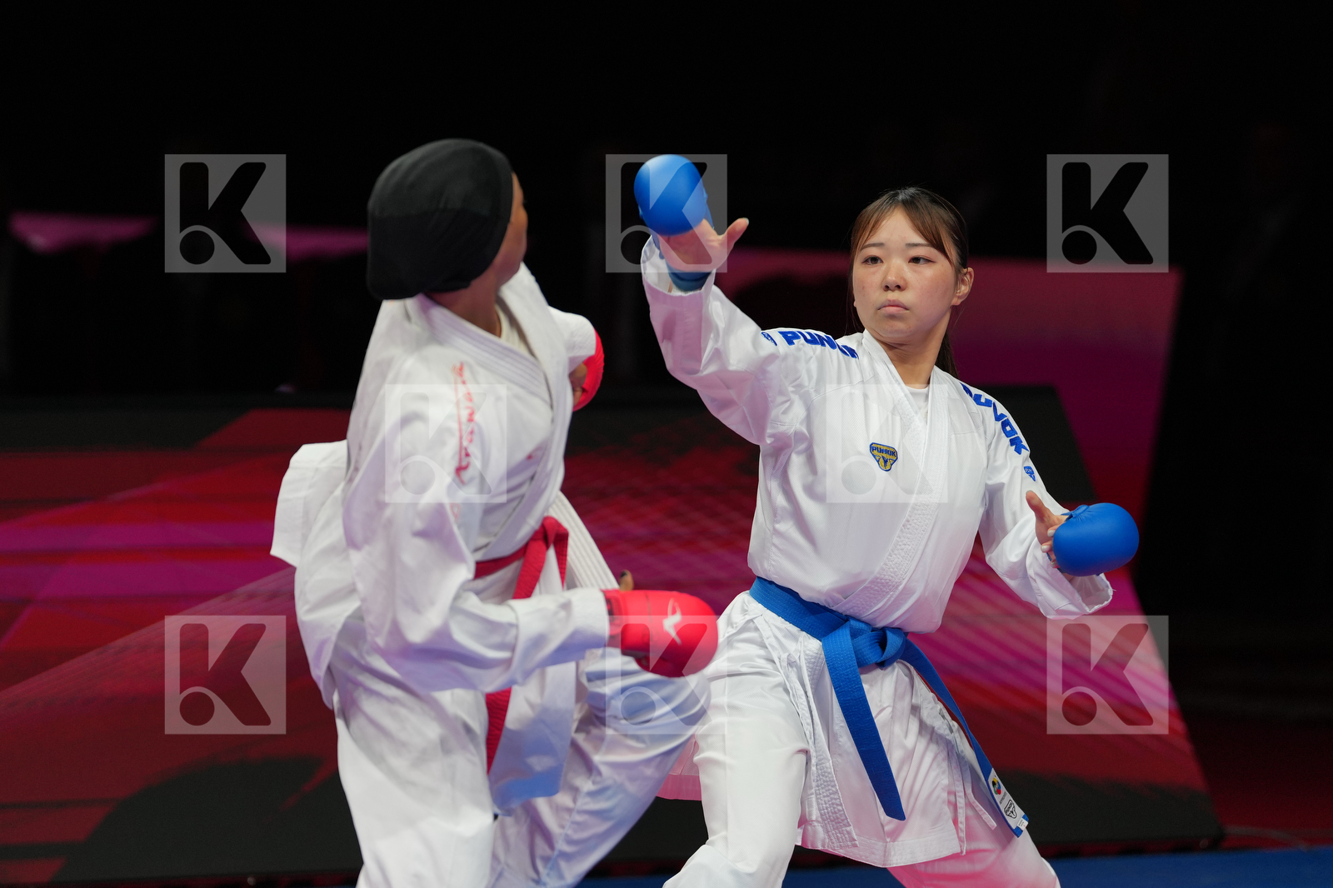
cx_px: 666
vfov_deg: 4.6
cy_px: 444
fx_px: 11105
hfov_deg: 6.9
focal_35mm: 300
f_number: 2.8
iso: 500
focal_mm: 200
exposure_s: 1/1000
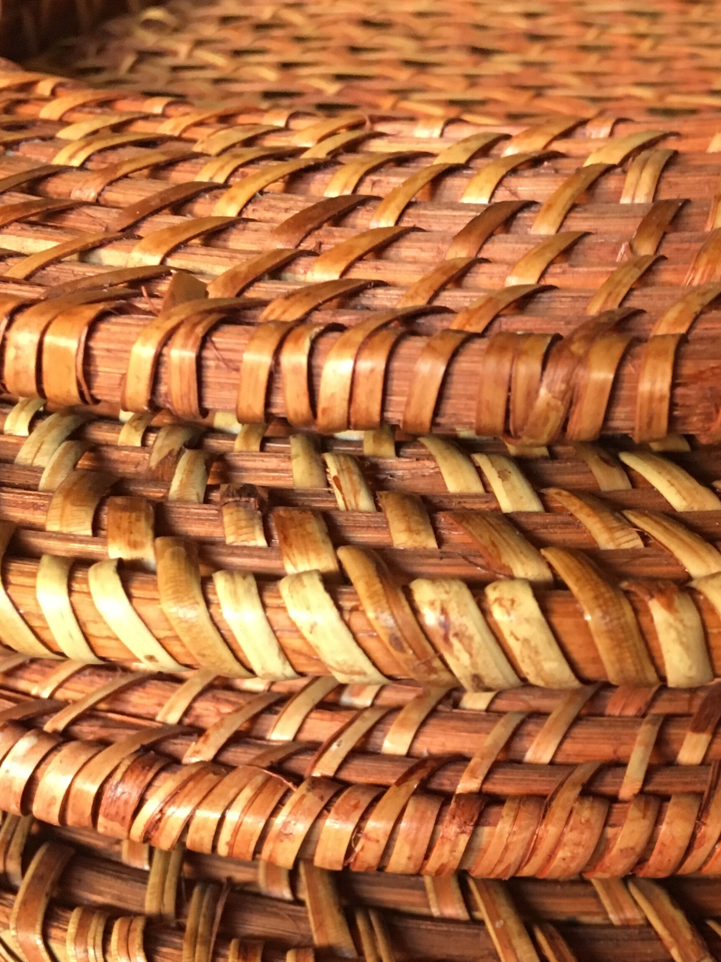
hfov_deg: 27.9
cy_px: 710
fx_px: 1416
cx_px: 586
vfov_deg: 36.7
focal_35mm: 51
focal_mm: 4.15
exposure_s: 1/33
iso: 160
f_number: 2.2
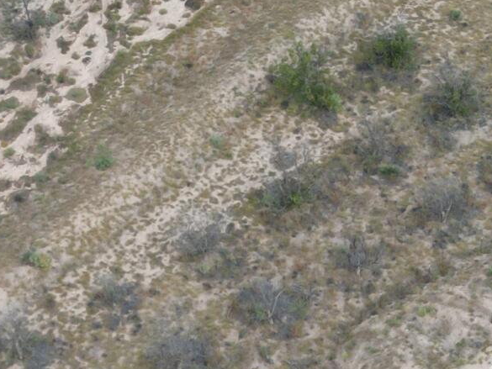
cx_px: 352
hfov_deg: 16.0
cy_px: 767
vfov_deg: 10.9
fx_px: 1749
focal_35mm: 123
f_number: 1.7
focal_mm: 6.72
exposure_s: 1/1250
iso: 100
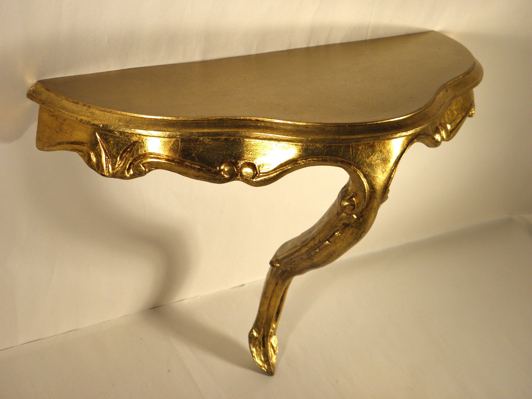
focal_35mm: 59
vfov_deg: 24.8
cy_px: 200
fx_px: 907
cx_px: 266
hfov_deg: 32.7
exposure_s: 1/60
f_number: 4.1
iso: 100
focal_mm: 10.6
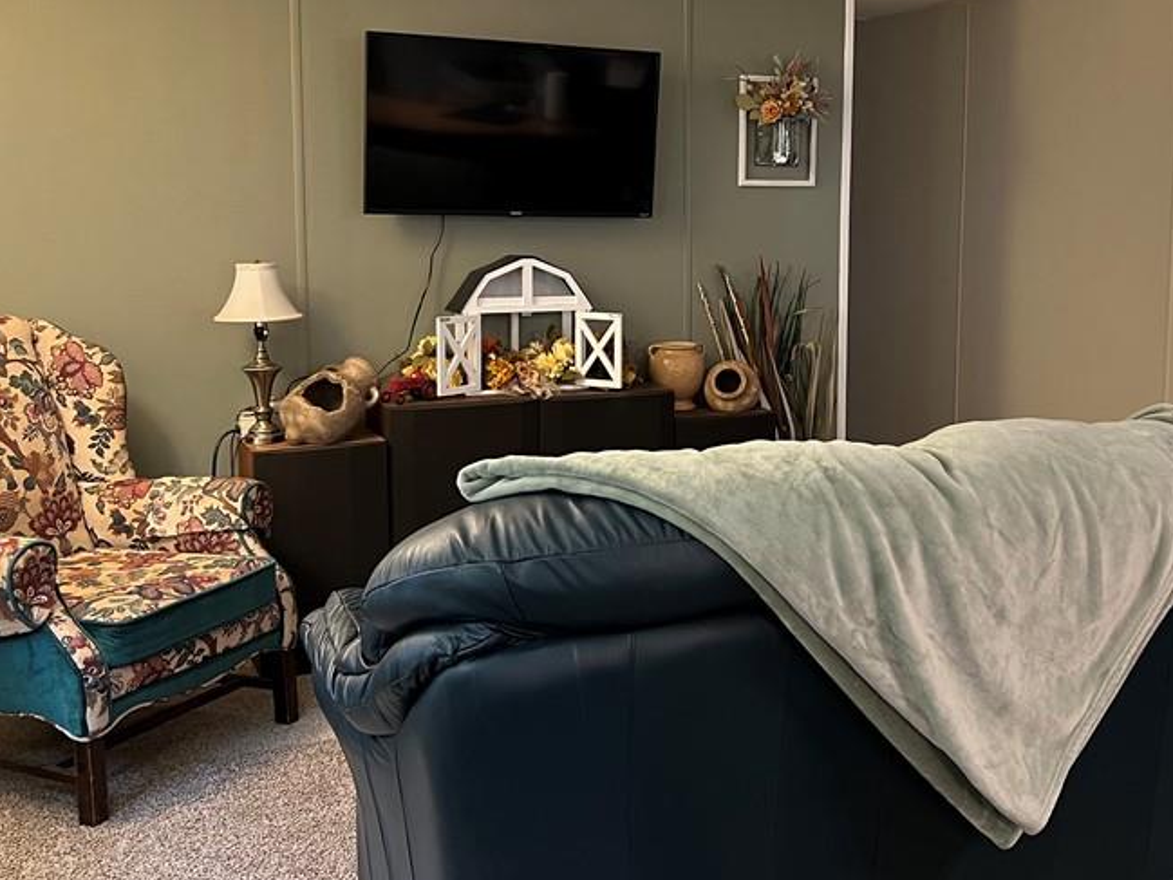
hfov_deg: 45.4
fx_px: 1390
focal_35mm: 41
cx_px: 721
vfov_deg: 35.0
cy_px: 331
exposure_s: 1/60
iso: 320
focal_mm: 5.7
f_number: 1.5
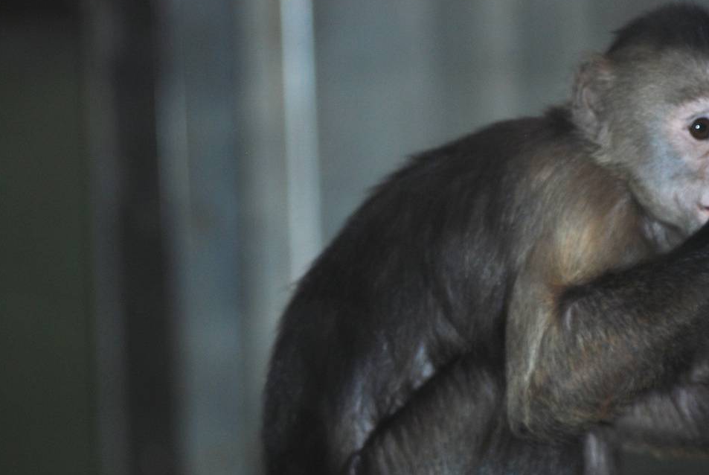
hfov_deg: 6.1
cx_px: 566
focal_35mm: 340
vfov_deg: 4.1
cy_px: 329
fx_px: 6701
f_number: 4.5
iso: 220
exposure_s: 1/60
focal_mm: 135
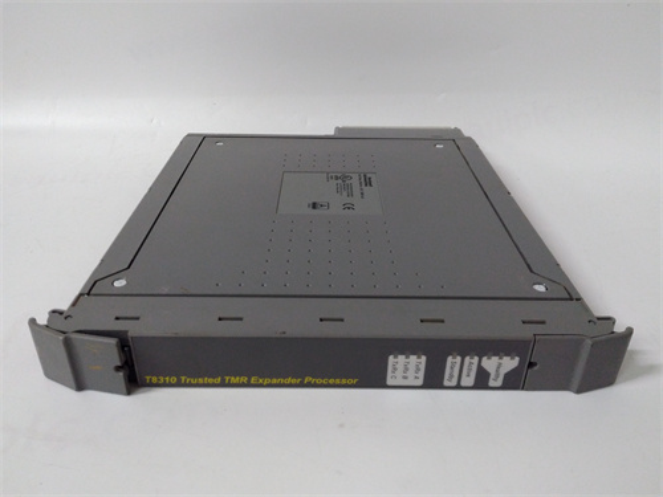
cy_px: 248
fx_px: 517
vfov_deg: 51.4
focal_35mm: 27
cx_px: 332
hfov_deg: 65.3
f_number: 2
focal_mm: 3.79
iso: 407
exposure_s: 1/33
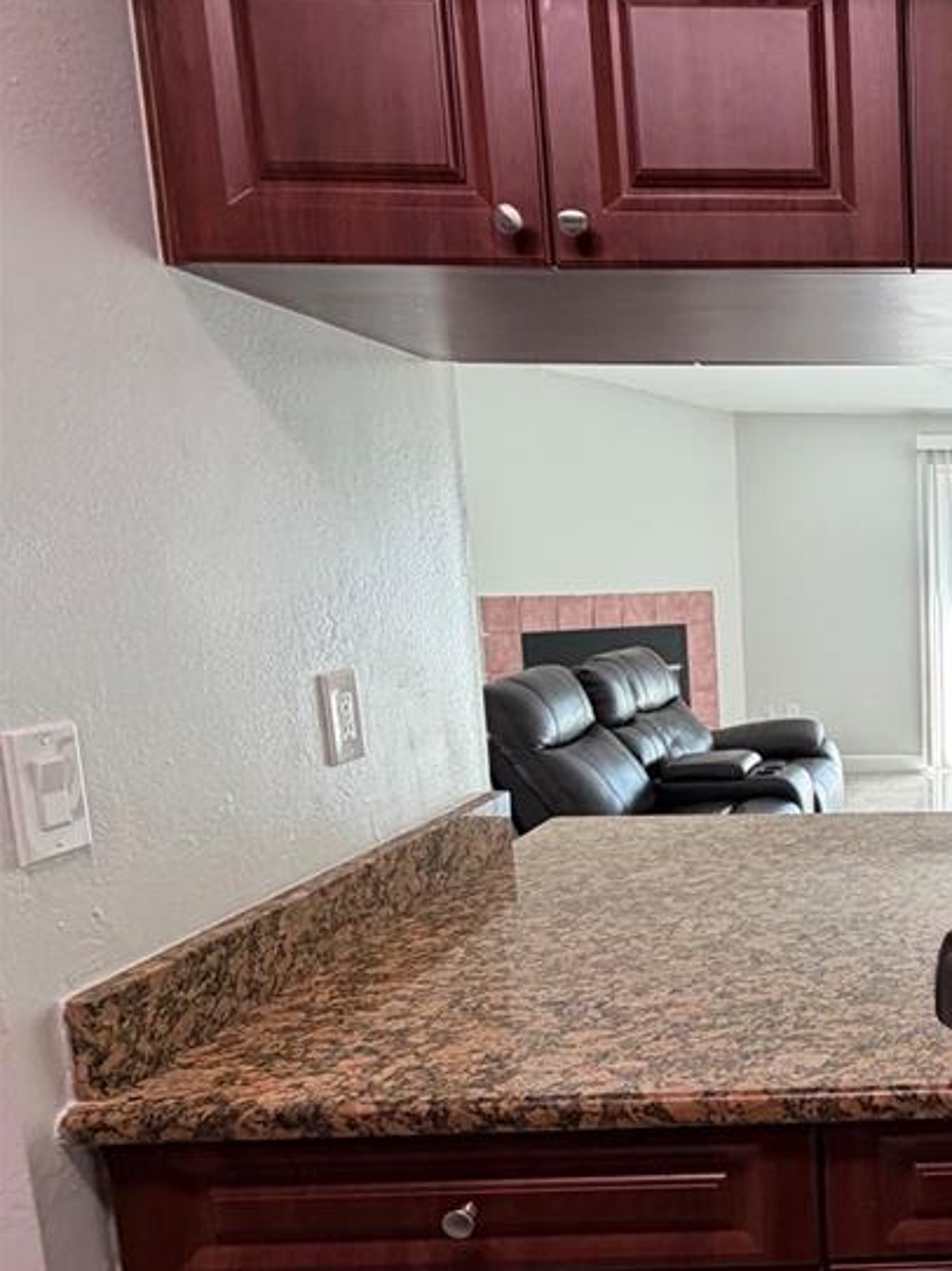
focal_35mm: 31
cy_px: 746
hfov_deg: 37.7
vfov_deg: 58.0
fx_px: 1138
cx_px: 1053
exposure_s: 1/121
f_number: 2.2
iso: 200
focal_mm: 2.22
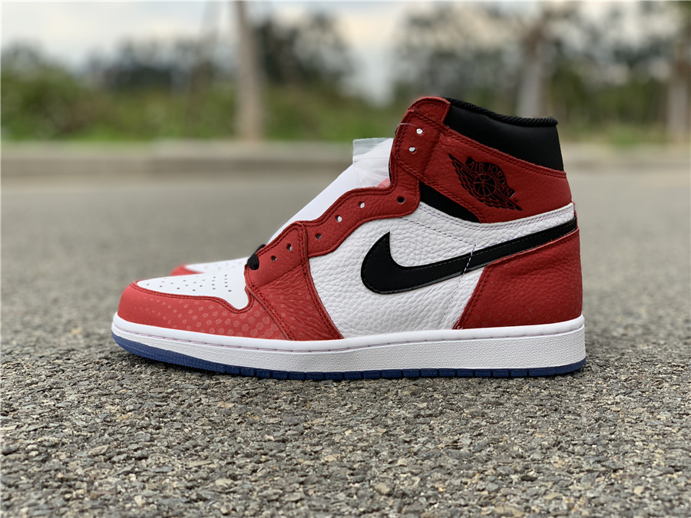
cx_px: 346
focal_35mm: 52
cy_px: 259
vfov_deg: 28.0
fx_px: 1038
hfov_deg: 36.8
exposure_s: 1/144
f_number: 2.4
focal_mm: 6
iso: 16
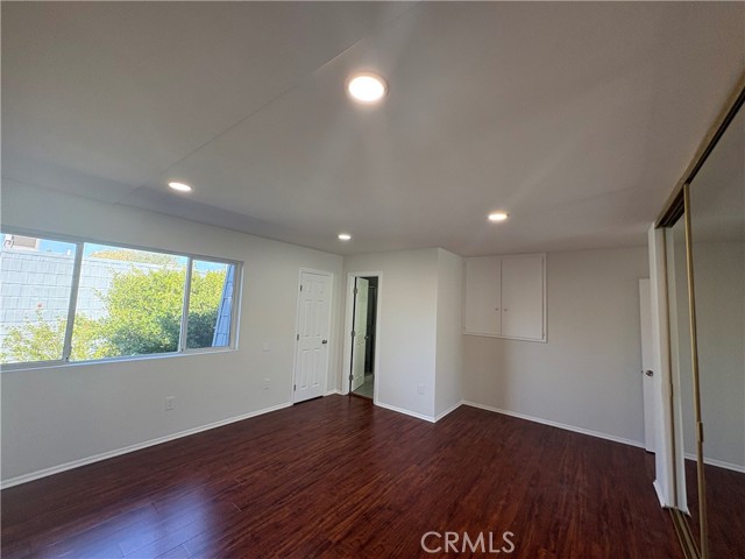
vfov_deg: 85.7
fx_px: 301
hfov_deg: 102.1
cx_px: 372
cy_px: 280
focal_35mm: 14
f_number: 2.2
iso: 125
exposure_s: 1/105
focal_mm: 2.22
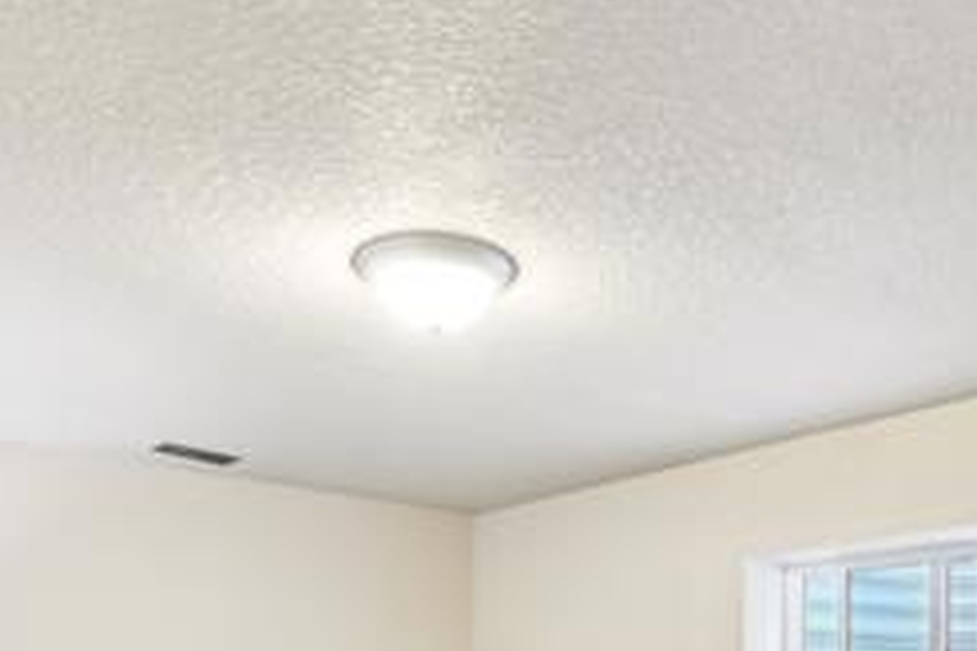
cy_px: 715
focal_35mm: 39
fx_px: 1058
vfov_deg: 30.6
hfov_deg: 49.2
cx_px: 600
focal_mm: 10
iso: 800
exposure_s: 1/3.33
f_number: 8
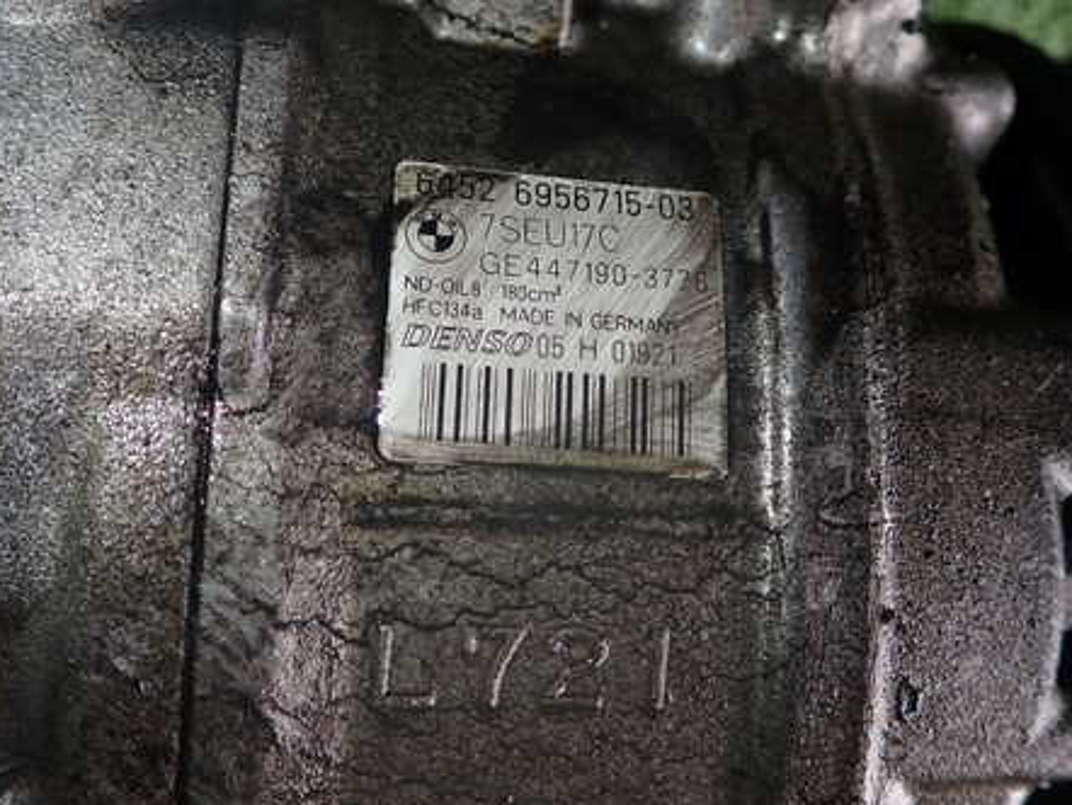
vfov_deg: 37.6
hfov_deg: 49.0
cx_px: 543
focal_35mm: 38
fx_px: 1177
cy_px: 332
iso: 200
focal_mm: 5.05
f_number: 6.3
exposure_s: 1/30
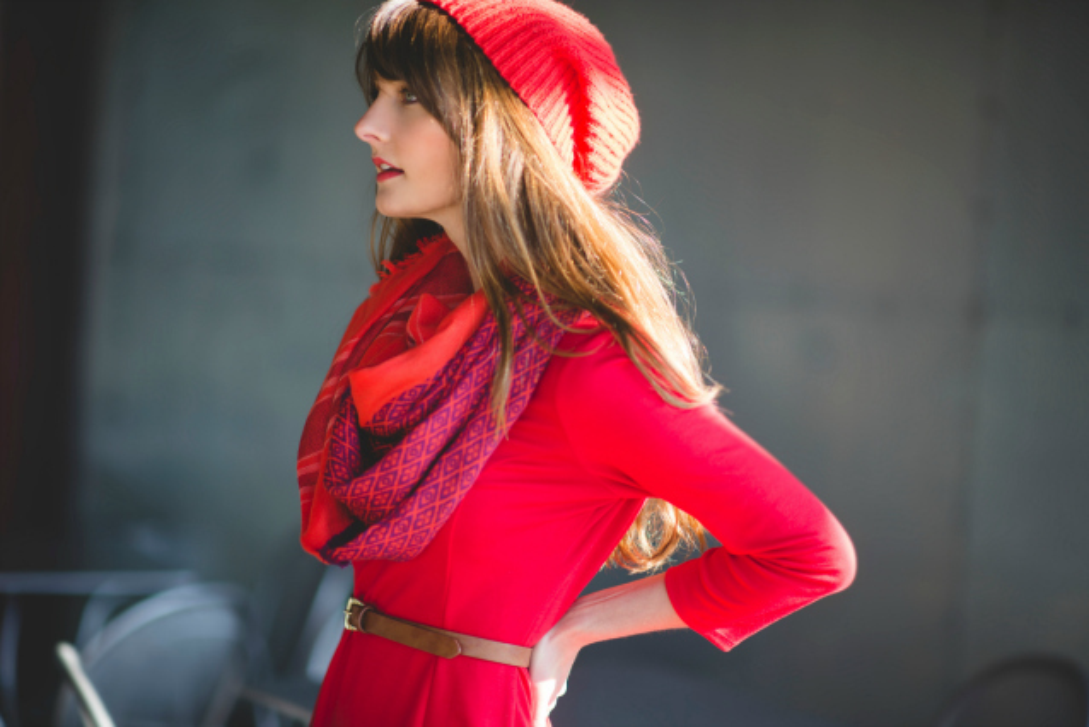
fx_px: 2572
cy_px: 364
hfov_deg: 23.9
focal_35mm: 85
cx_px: 544
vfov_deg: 16.1
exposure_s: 1/1000
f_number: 1.4
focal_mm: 85
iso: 160
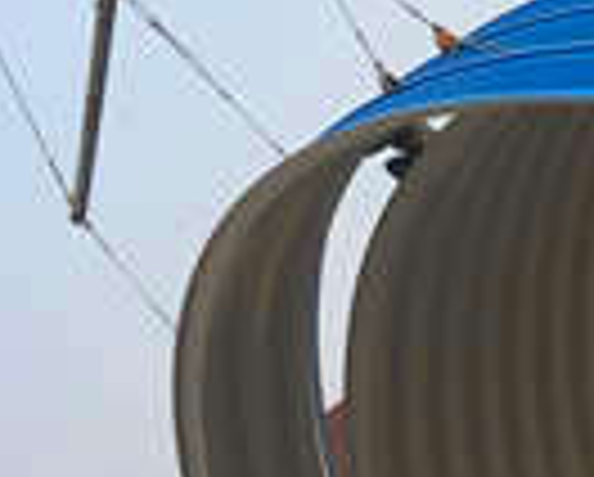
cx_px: 940
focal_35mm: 107
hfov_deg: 16.1
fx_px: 1884
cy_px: 38
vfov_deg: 14.3
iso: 25
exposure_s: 1/769
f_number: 2.2
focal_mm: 4.15
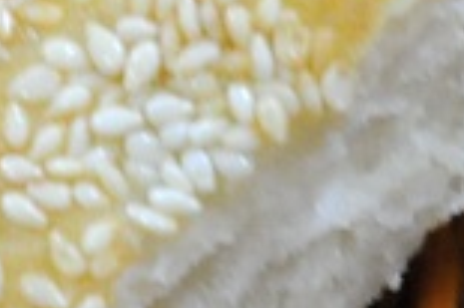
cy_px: -153
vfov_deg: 2.1
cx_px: 608
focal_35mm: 657
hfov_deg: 3.1
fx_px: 8459
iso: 1600
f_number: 5.6
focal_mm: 68
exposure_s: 1/20
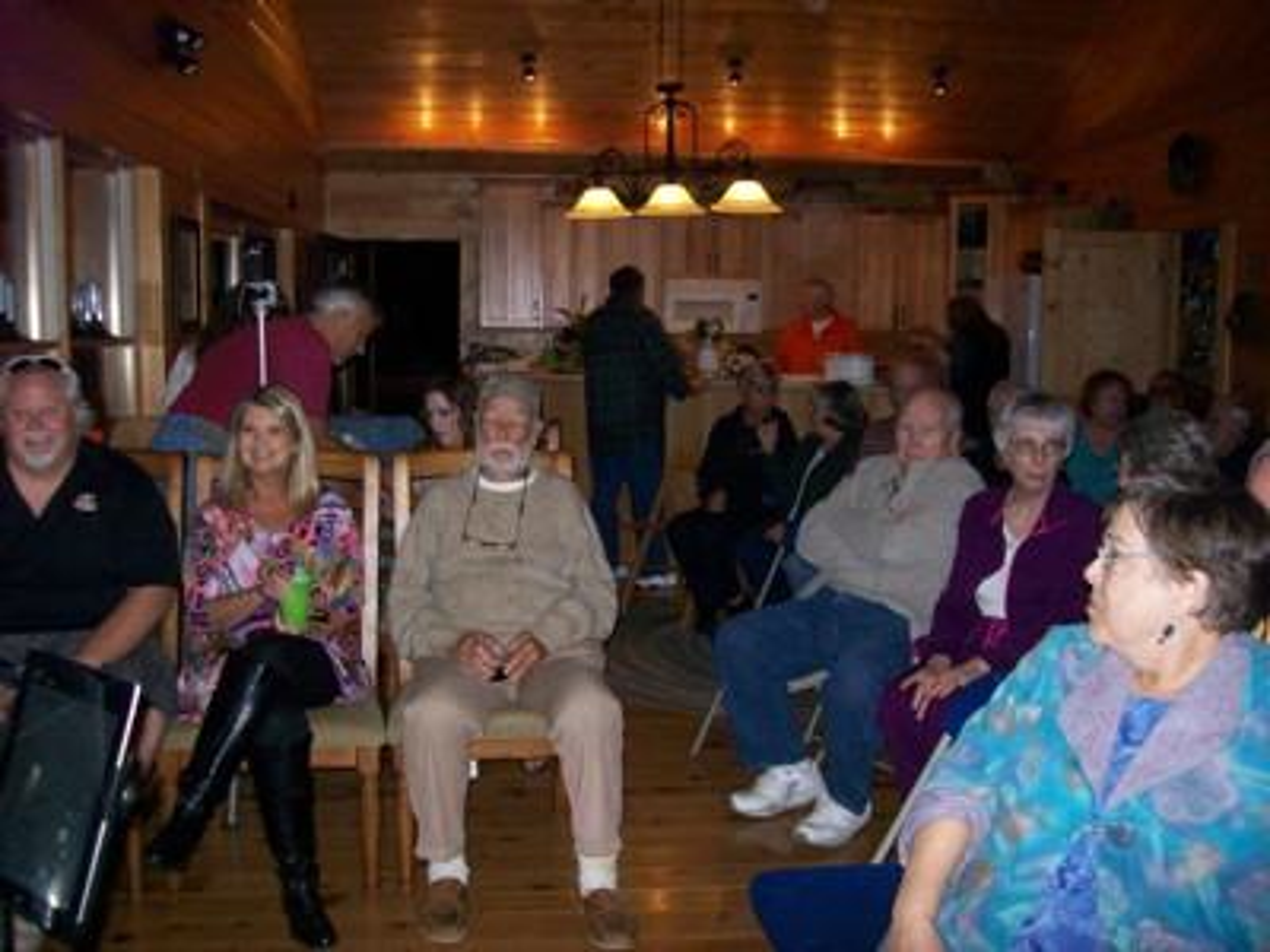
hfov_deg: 51.4
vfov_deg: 39.7
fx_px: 1321
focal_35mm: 36
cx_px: 635
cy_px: 476
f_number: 2.7
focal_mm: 6
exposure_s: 1/64
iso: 200
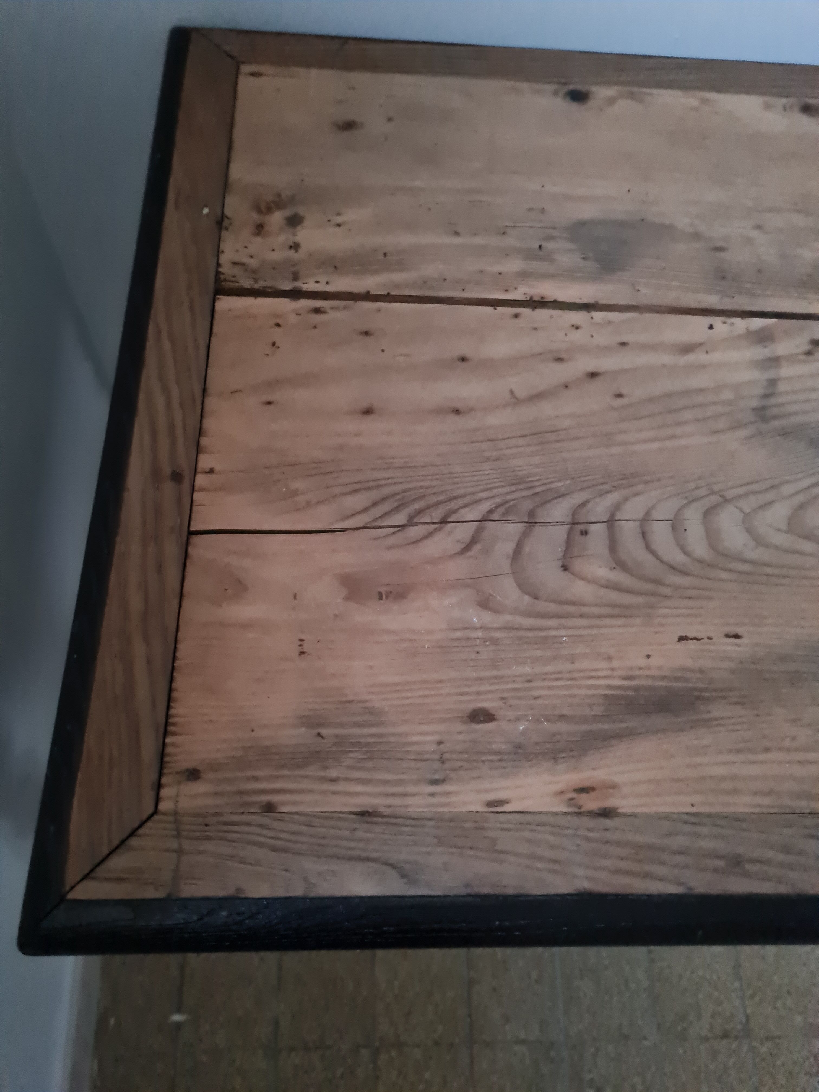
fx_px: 820
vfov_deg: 67.3
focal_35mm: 26
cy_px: 546
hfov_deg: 53.1
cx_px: 410
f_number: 1.8
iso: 1250
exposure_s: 1/25
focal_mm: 5.4
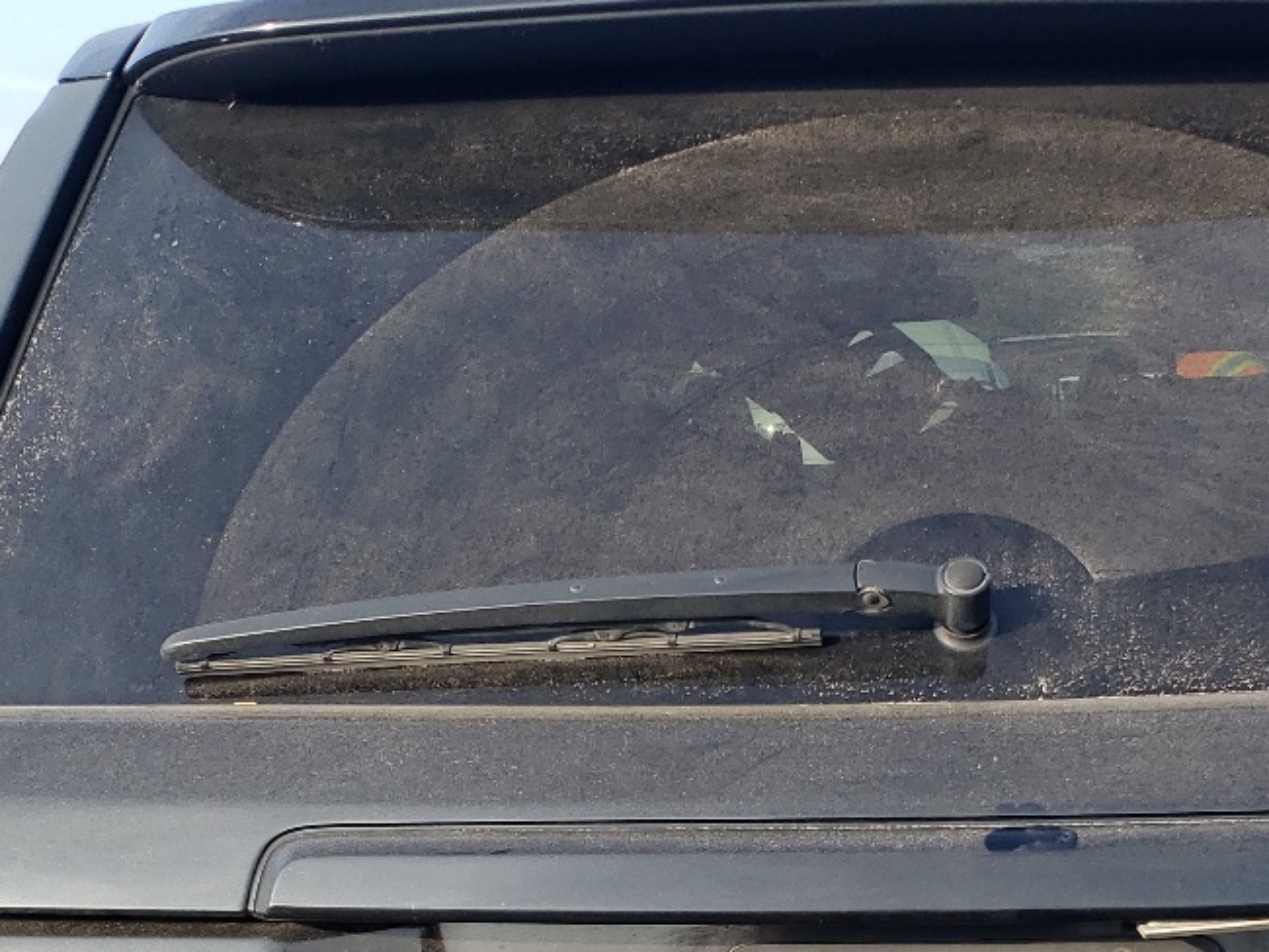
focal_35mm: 64
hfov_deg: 29.9
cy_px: 964
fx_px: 2347
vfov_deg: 22.1
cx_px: 910
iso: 50
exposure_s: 1/769
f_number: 1.5
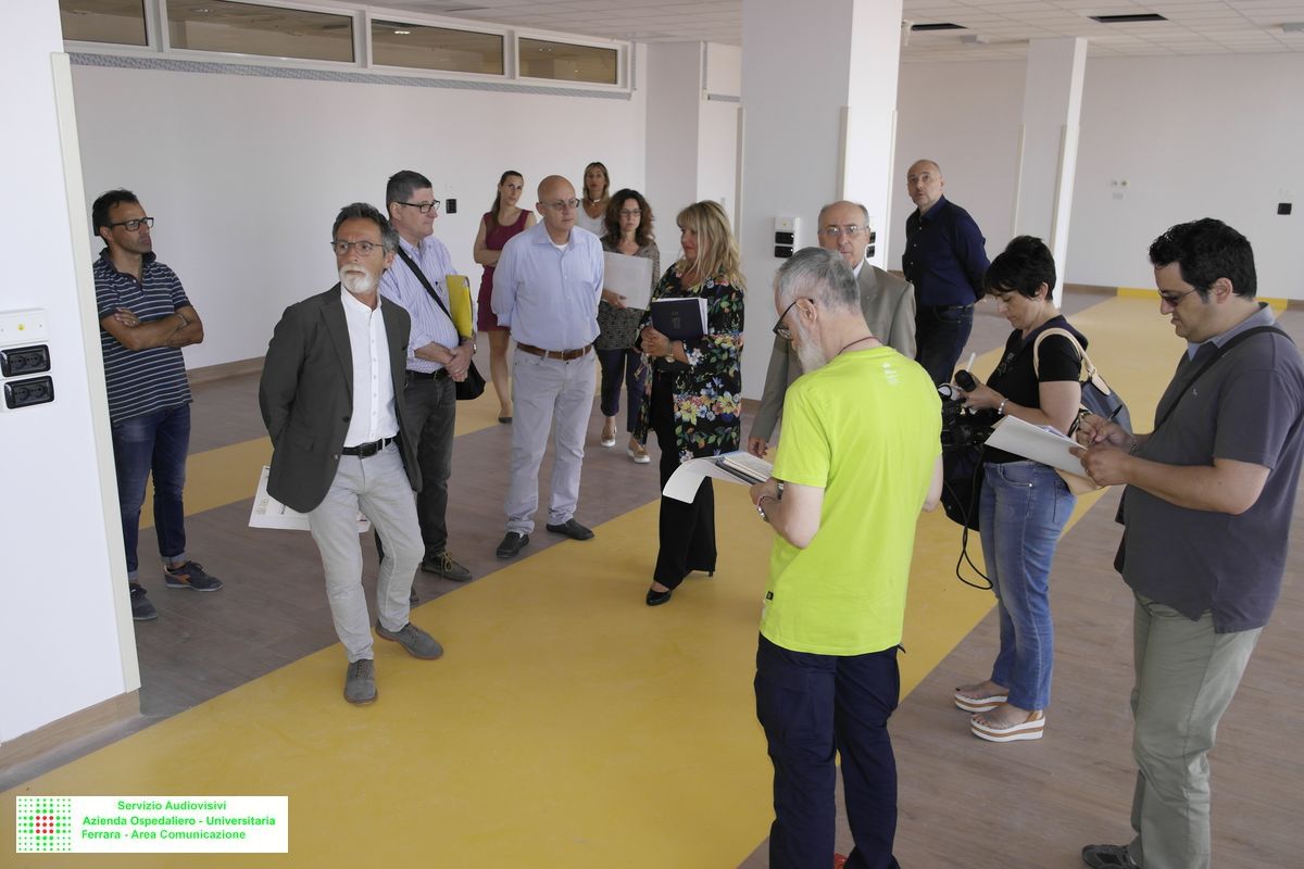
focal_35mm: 30
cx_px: 652
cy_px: 434
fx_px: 1087
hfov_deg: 61.9
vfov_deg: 43.6
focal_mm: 20
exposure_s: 1/80
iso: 200
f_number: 3.5
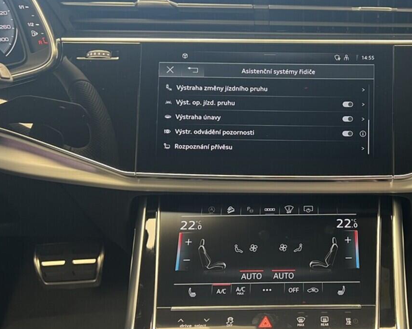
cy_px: 186
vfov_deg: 34.8
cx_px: 317
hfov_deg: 41.4
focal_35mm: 43
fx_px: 524
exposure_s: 1/60
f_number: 1.5
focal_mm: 5.7
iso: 320
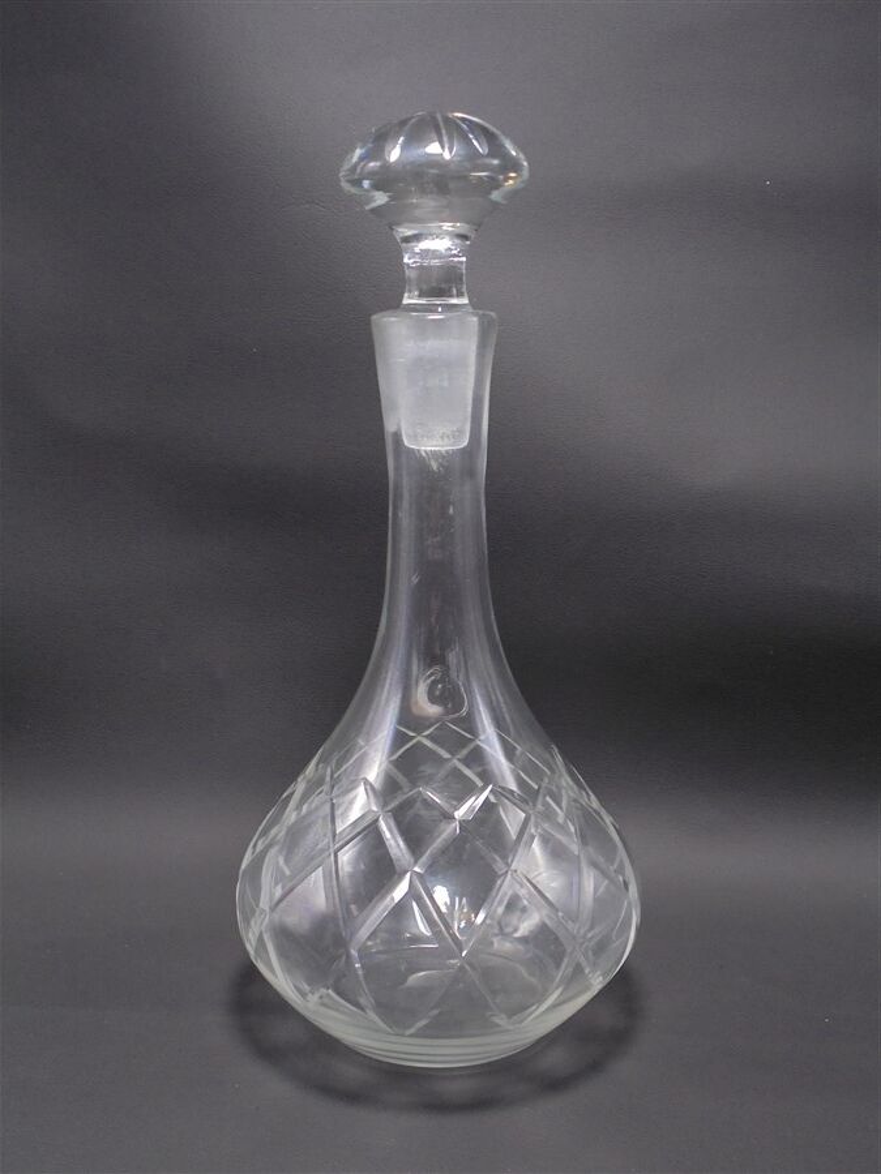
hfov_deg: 37.7
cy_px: 587
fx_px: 1290
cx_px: 440
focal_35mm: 38
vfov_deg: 49.0
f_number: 4.2
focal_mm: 6.9
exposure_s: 1/30
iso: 200
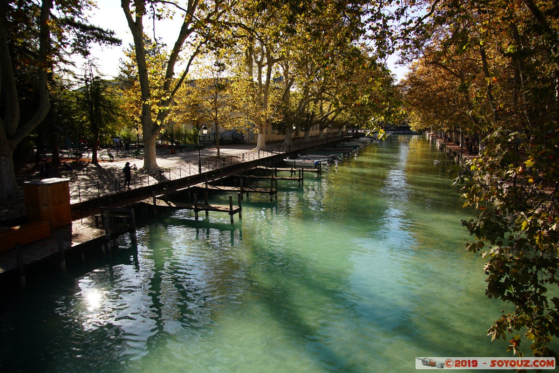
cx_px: 280
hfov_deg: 73.7
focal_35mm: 24
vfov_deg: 53.1
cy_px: 186
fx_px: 373
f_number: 6.3
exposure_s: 1/160
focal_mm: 24
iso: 100
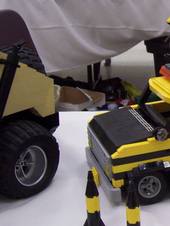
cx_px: 214
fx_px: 576
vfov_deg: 22.2
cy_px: 103
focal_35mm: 88
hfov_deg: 16.0
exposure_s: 1/32
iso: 135
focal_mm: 5.6
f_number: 2.7
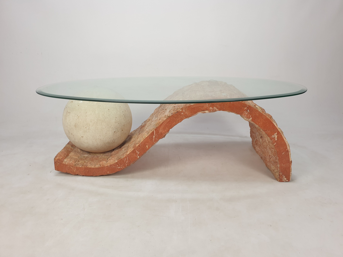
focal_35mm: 26
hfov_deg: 67.3
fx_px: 258
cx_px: 172
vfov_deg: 53.1
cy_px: 128
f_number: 2.4
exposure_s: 1/100
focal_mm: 4.3
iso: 64
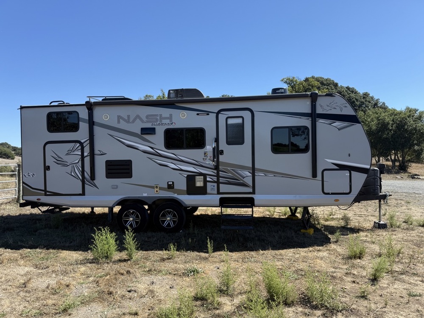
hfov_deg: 71.6
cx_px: 212
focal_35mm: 24
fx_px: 294
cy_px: 159
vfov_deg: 56.8
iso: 80
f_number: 1.78
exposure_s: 1/2525
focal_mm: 6.76
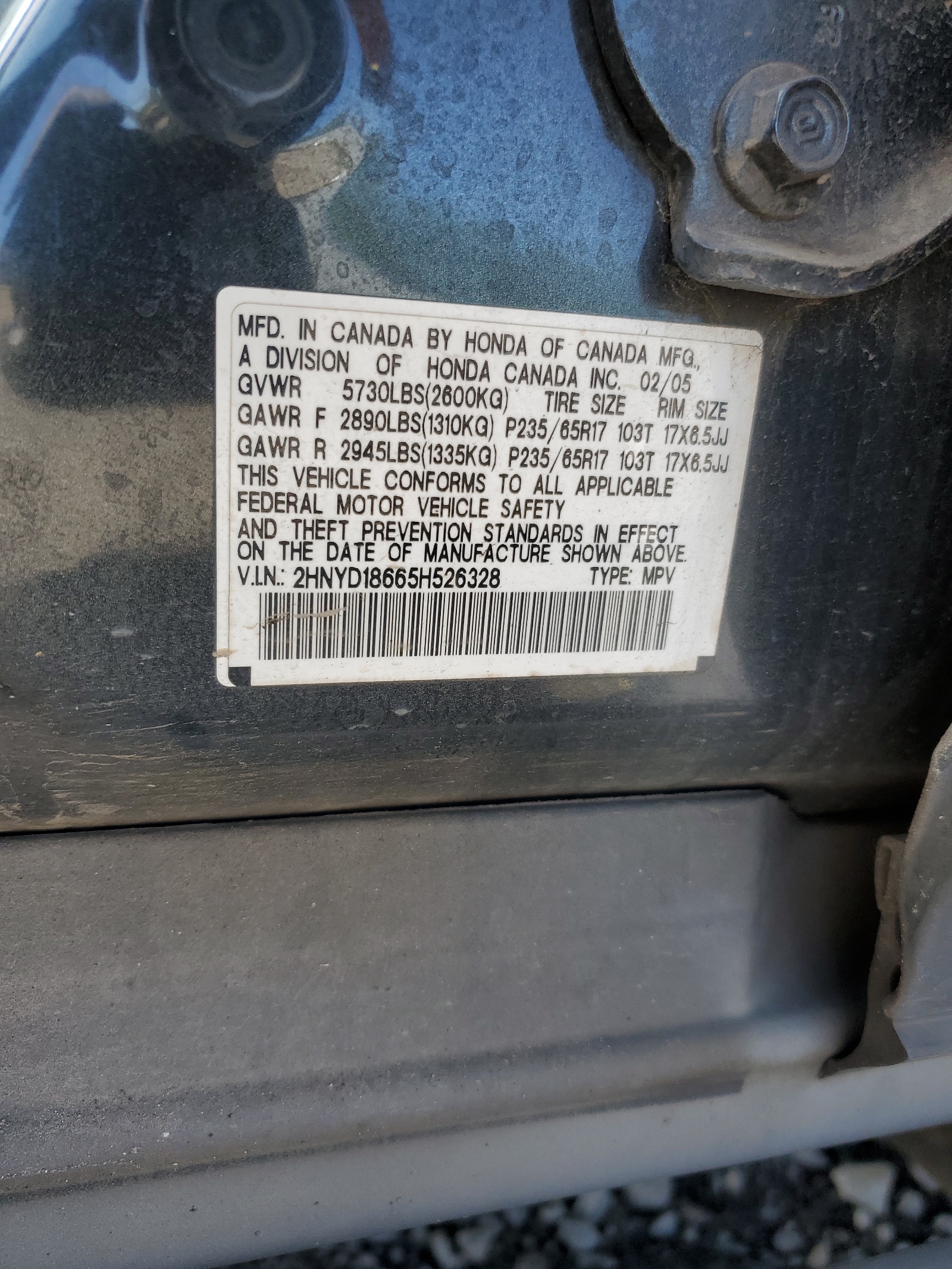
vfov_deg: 67.3
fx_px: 953
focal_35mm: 26
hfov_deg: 53.1
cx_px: 476
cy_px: 634
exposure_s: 1/333
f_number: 1.5
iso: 50
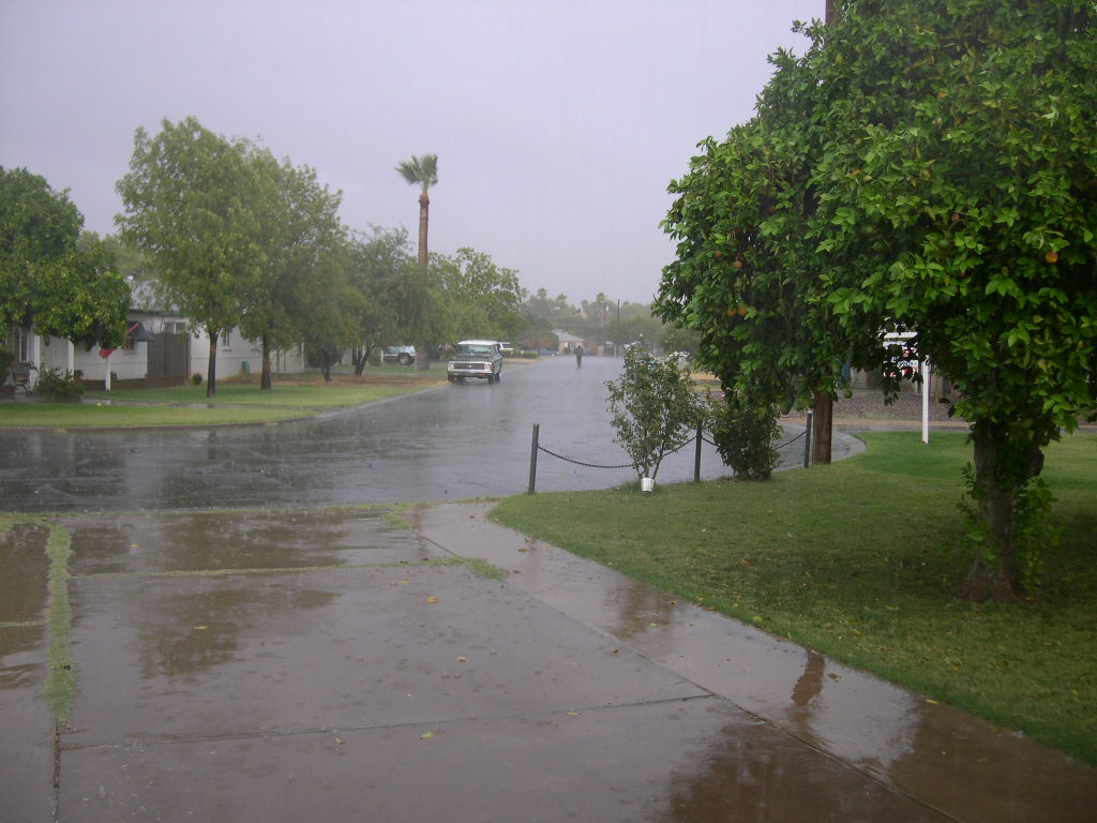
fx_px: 1204
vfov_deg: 37.7
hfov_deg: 49.0
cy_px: 412
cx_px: 548
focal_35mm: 38
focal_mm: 8
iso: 100
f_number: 2.8
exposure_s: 1/19.9
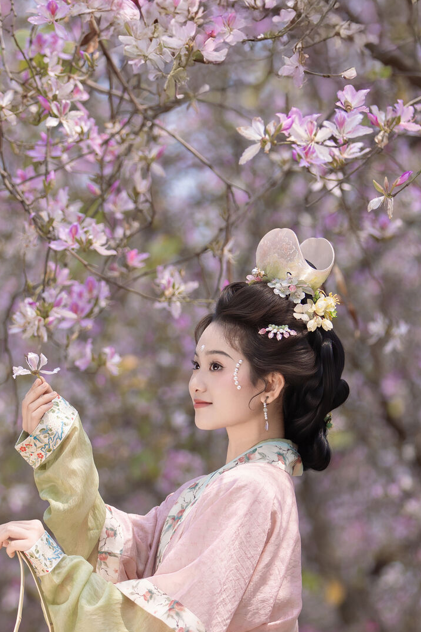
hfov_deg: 6.7
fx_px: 3576
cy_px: 313
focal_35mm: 204
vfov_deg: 10.1
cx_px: 137
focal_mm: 123
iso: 100
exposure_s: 1/1250
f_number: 2.8
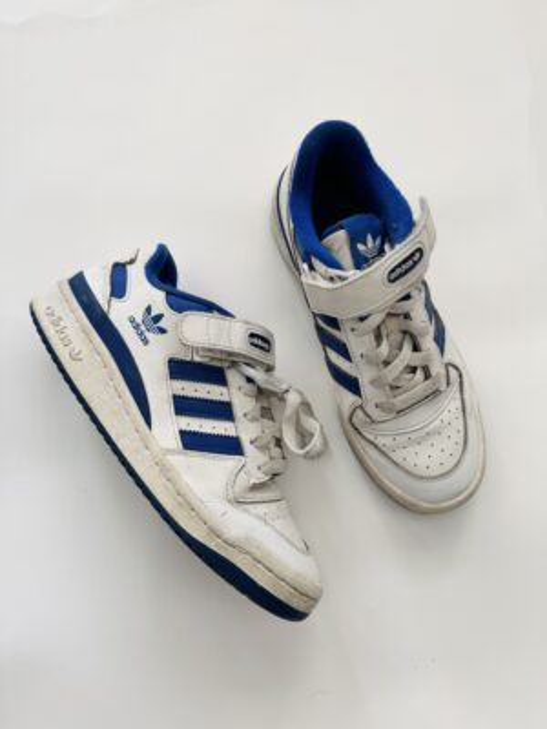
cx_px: 274
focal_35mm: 24
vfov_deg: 71.6
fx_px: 506
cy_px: 364
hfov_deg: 56.8
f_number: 1.78
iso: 64
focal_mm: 6.76
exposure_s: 1/142
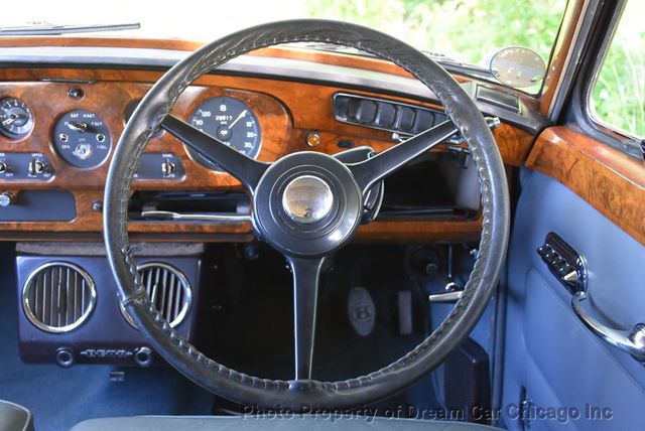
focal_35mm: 36
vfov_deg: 36.9
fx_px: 646
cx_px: 322
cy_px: 216
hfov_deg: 53.1
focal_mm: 24
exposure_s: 1/60
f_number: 4
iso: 800
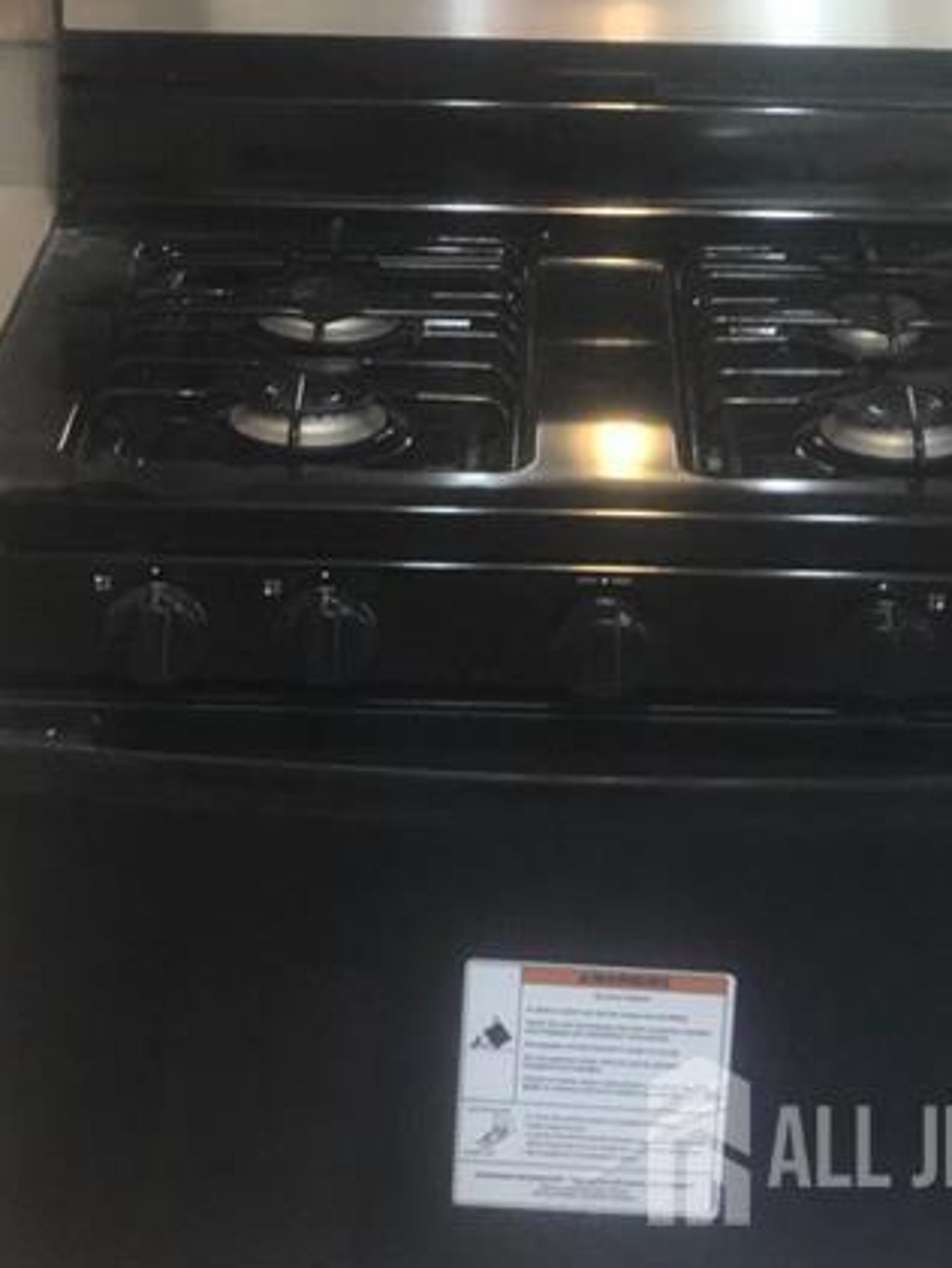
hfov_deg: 14.2
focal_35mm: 104
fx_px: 3812
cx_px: 524
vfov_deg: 18.6
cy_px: 120
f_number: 2.8
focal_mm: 6.6
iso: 320
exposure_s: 1/30
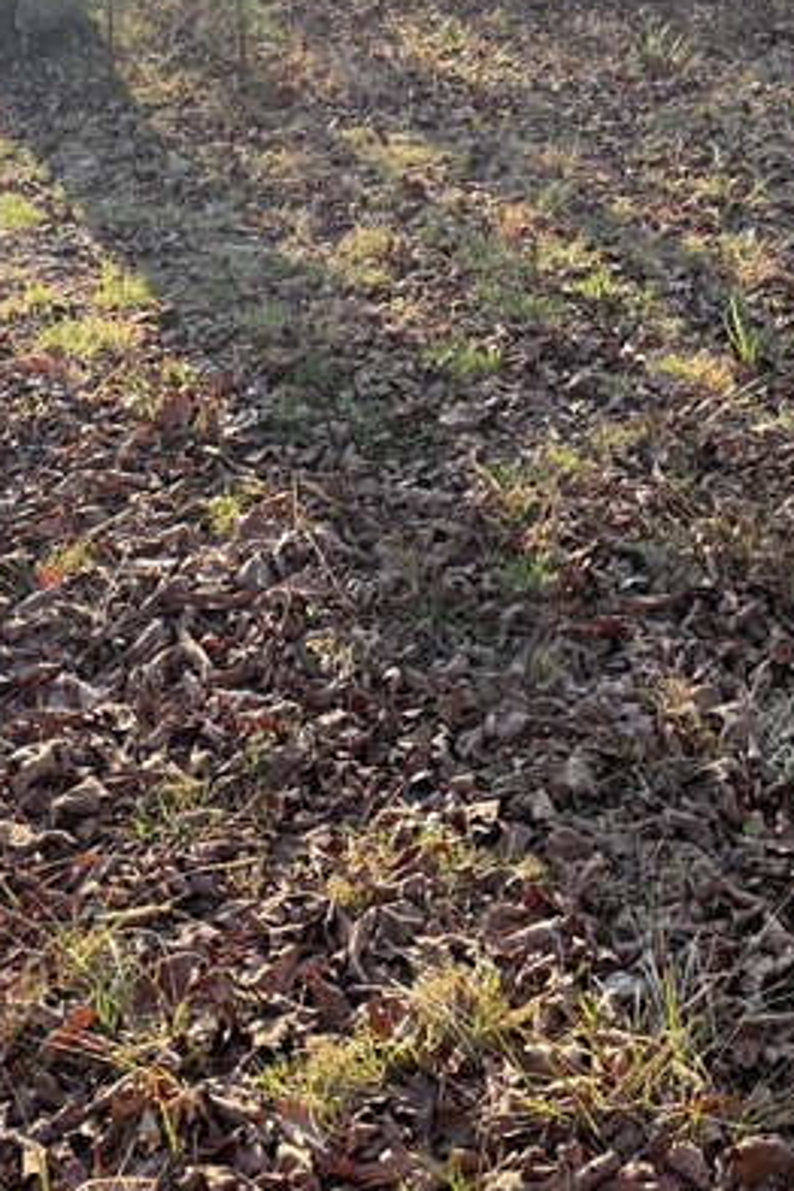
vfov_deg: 30.1
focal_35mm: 65
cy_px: 203
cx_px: 500
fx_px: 2150
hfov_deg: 20.9
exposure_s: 1/532
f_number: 1.78
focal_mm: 6.76
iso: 100
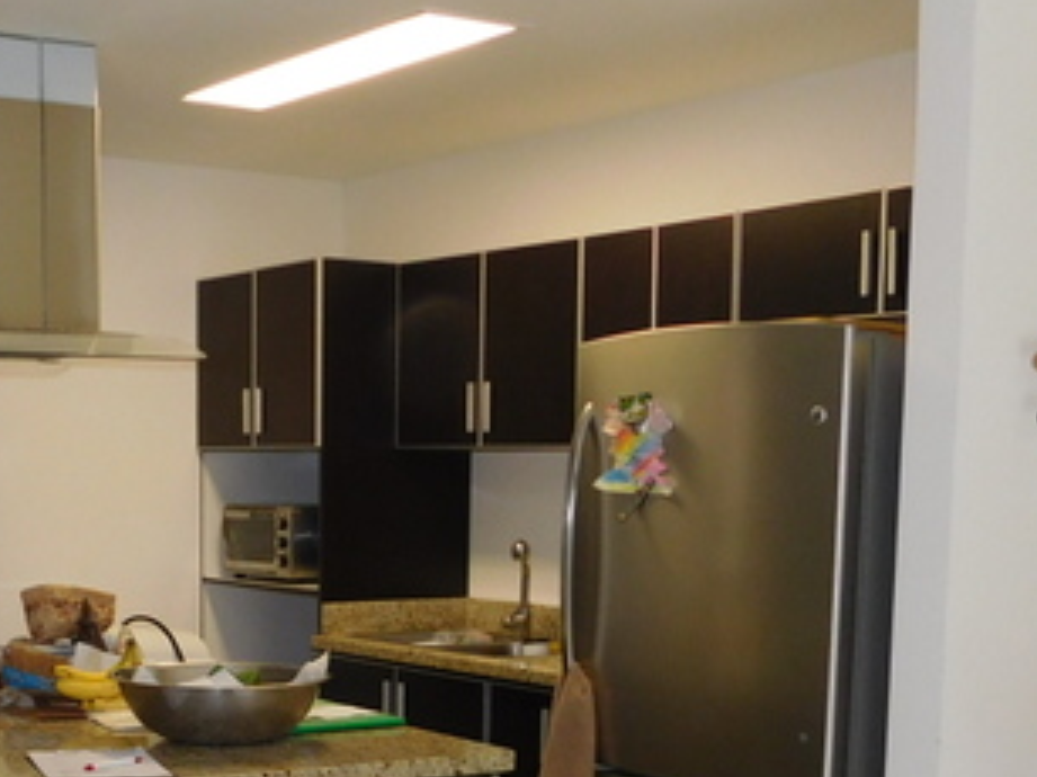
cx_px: 274
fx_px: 1797
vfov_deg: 23.6
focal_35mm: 60
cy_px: 723
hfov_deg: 31.7
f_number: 3
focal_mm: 4
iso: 200
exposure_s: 1/30
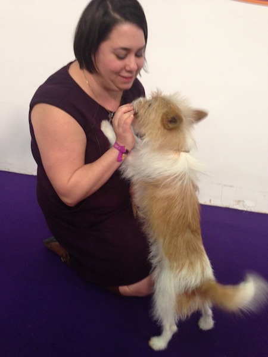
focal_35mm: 33
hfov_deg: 42.9
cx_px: 134
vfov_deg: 55.4
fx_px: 341
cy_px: 178
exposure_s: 1/20
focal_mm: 4.12
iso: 200
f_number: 2.4
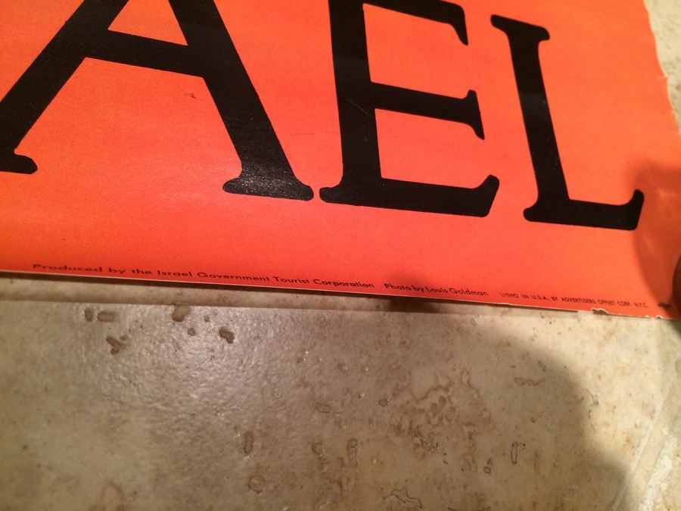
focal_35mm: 30
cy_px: 256
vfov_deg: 46.8
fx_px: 590
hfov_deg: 60.0
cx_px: 340
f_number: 2.2
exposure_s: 1/30
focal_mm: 4.12
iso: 125
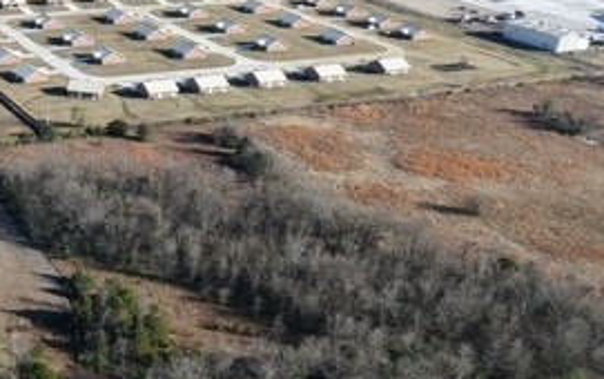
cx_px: -56
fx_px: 989
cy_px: 207
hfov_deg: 30.5
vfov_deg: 21.7
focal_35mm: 60
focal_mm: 8.67
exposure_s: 1/3000
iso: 210
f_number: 1.8
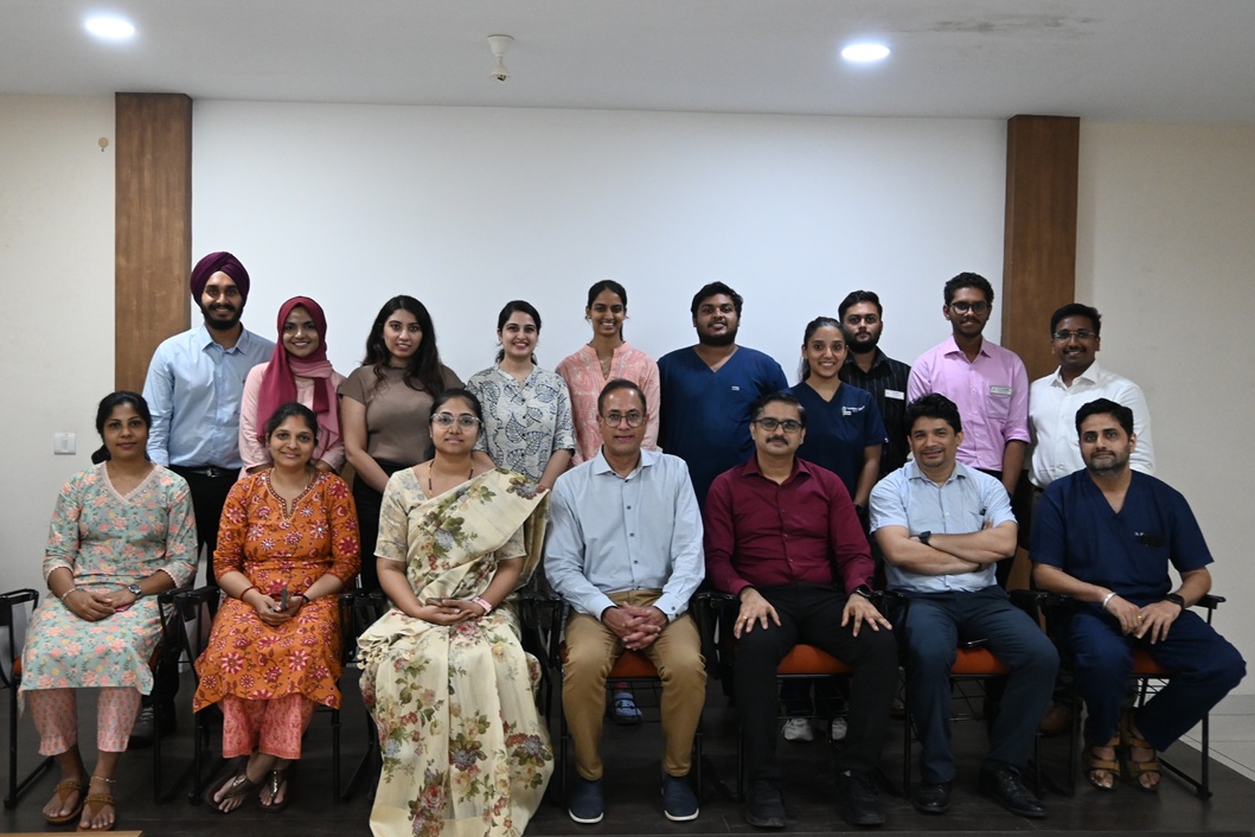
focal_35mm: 34
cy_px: 432
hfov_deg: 55.8
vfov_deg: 38.9
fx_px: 1185
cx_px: 604
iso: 1800
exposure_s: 1/125
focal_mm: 20
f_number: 3.8
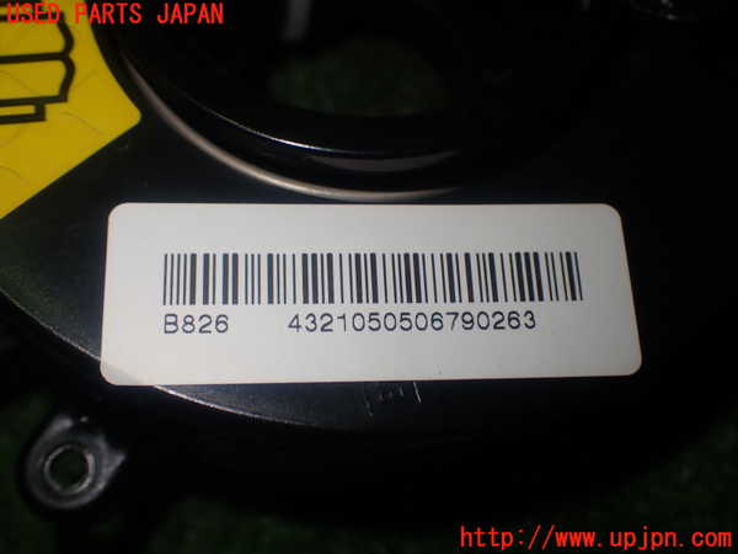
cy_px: 277
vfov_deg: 32.9
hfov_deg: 42.9
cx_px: 369
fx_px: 938
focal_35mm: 44
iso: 100
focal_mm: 7.84
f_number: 2.9
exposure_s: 1/80
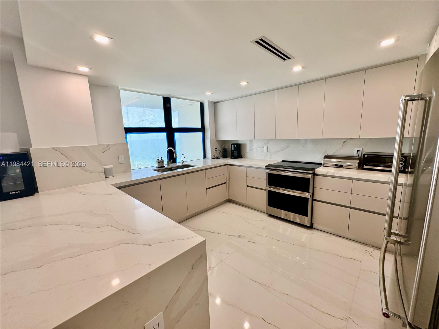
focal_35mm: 14
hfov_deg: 102.1
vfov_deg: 85.7
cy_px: 164
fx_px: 178
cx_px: 220
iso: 40
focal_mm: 2.22
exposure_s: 1/143
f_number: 2.2
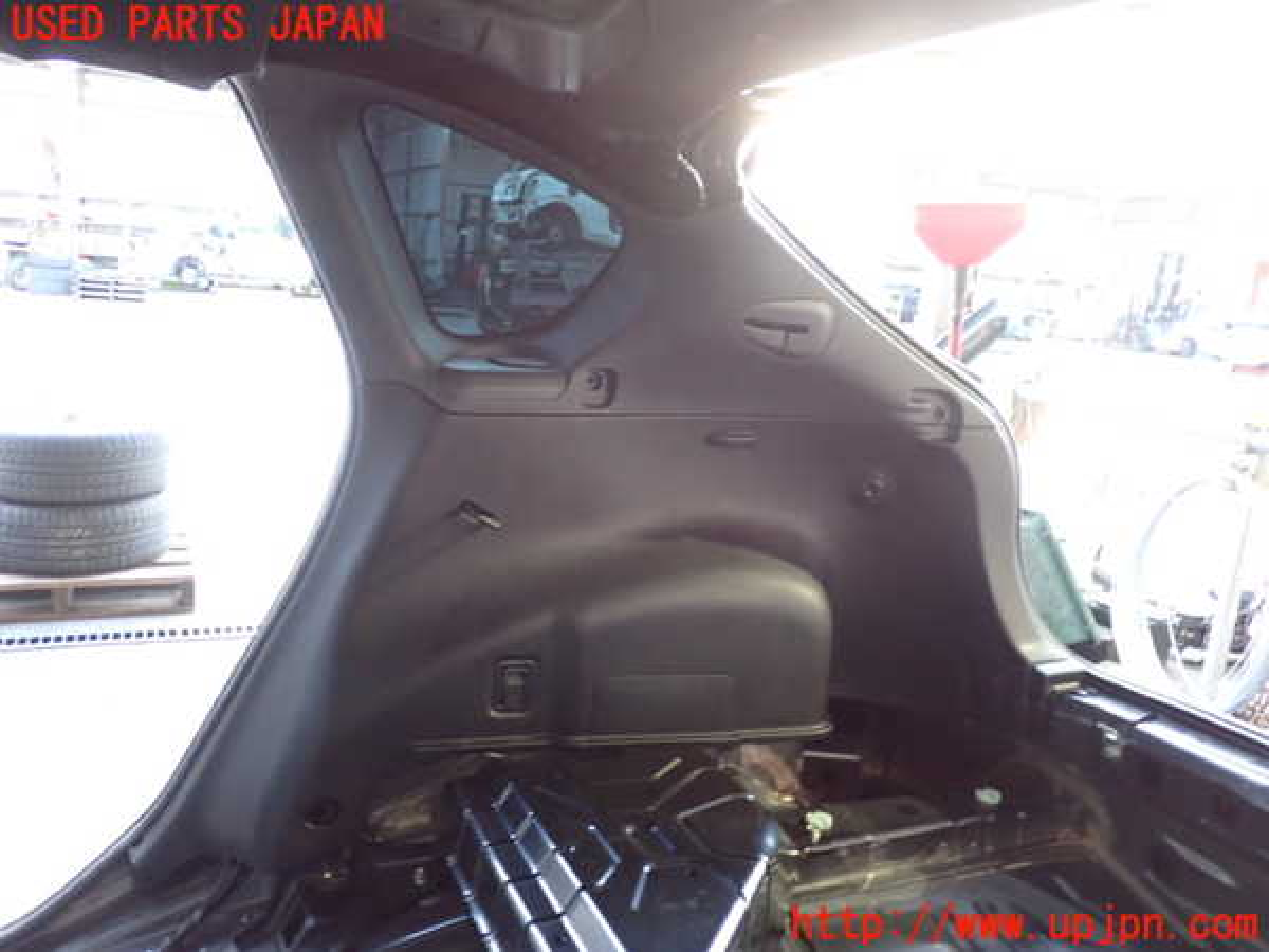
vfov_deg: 46.8
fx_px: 1100
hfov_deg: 60.0
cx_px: 634
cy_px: 476
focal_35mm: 30
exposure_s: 1/15
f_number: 2.3
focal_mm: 5.4
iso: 800
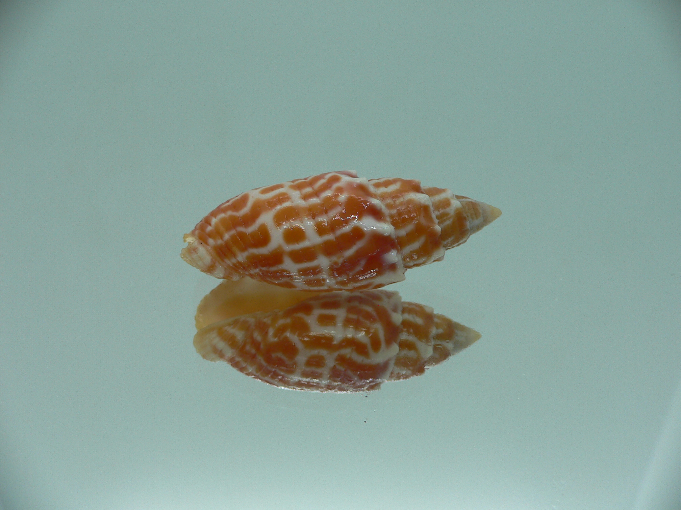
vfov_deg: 40.7
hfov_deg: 52.6
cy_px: 255
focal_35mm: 35
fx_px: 689
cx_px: 340
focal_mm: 4.6
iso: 80
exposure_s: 1/60
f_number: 2.8
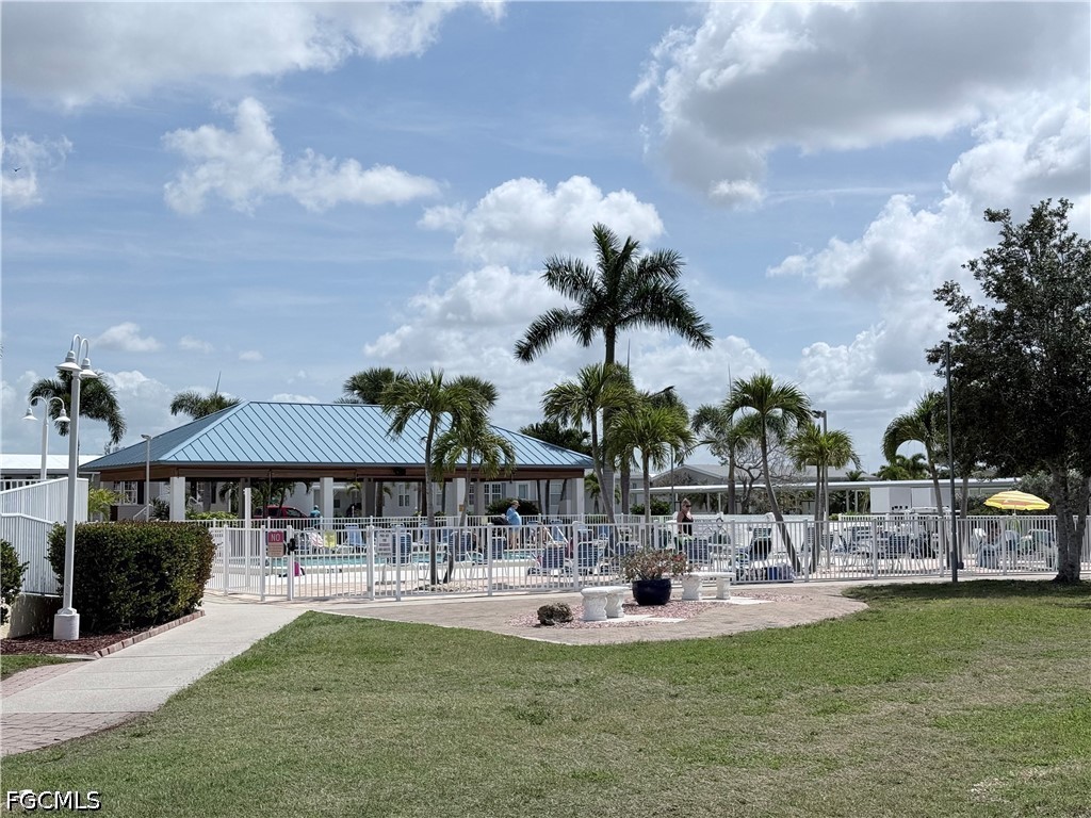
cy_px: 409
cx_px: 546
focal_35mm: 48
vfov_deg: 30.3
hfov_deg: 39.7
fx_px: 1513
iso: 64
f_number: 1.78
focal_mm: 6.76
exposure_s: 1/11364
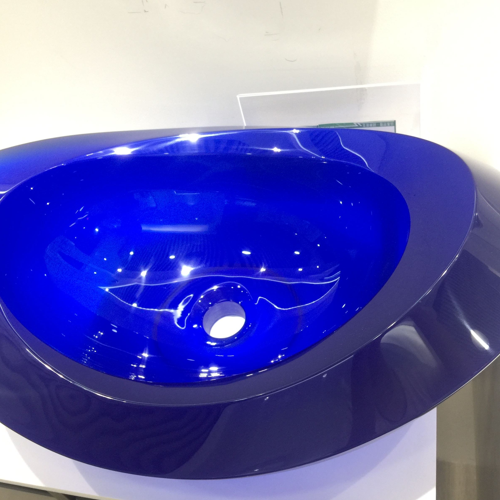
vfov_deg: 47.2
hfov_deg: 47.2
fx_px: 572
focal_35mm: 35
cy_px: 246
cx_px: 236
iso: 64
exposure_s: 1/33
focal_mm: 4.15
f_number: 2.2
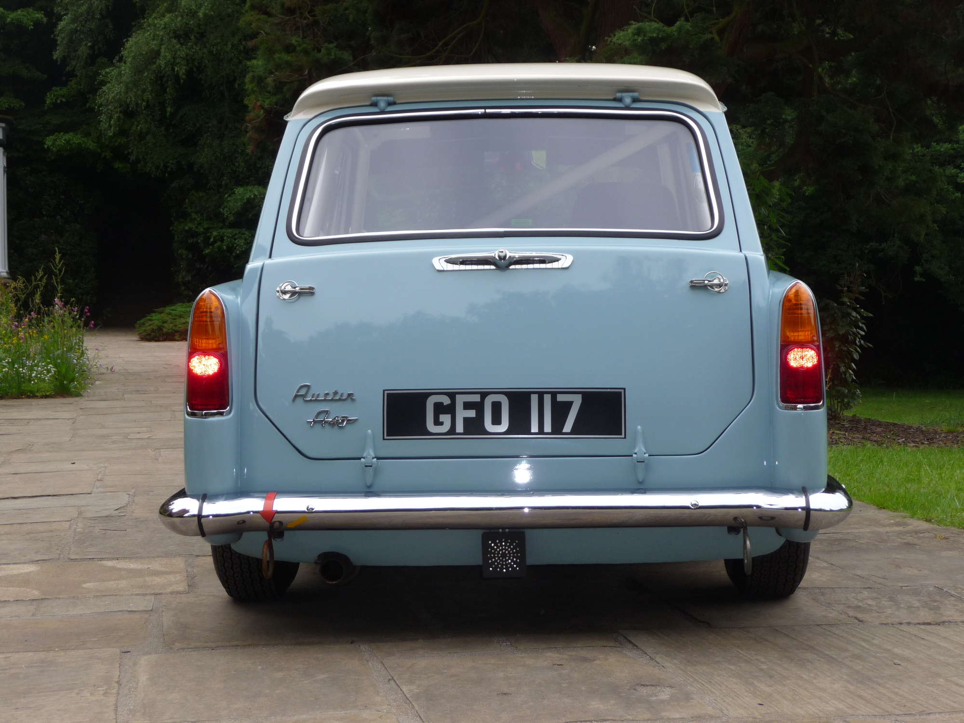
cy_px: 362
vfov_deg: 21.9
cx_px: 482
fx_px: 1866
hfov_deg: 29.0
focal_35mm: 67
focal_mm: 11.3
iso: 100
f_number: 4.5
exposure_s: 1/200
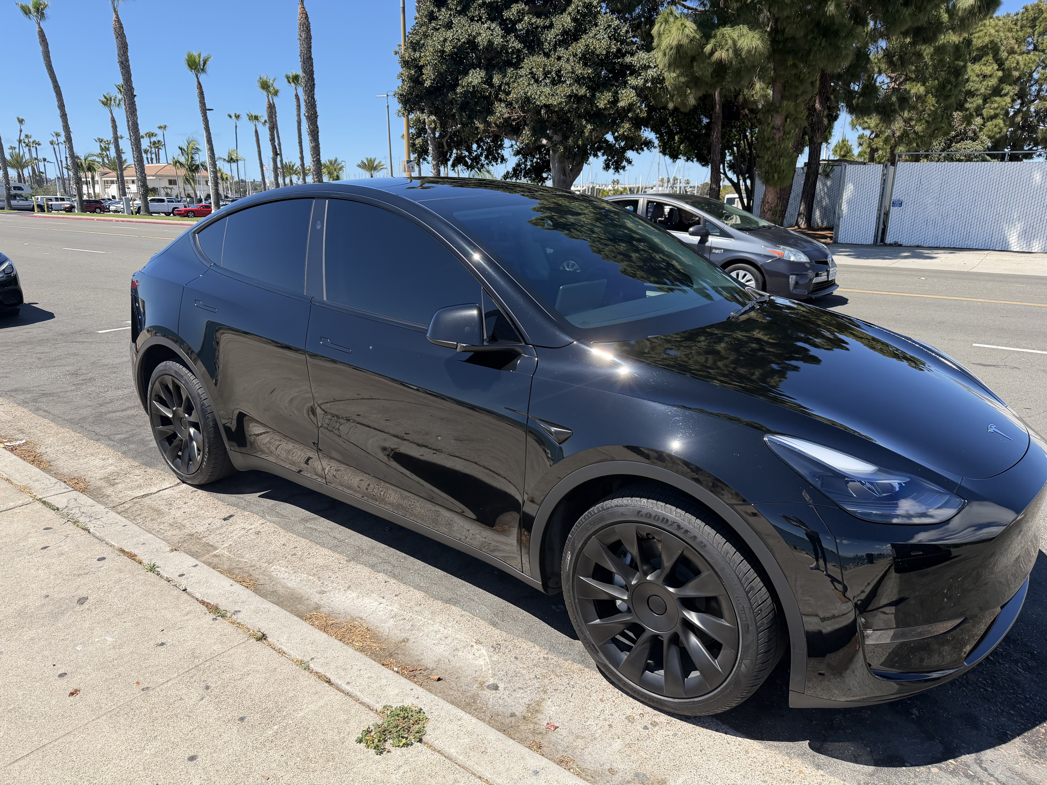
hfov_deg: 71.6
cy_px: 392
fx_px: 726
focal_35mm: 24
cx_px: 524
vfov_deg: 56.8
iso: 100
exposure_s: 1/4167
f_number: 1.78
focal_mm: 6.76
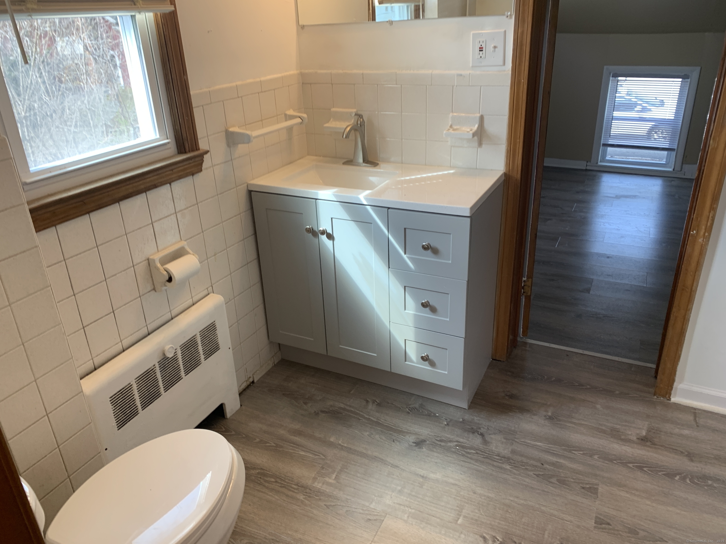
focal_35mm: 26
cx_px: 363
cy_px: 272
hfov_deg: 67.3
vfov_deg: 53.1
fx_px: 545
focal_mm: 4.25
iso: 64
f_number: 1.8
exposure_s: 1/120
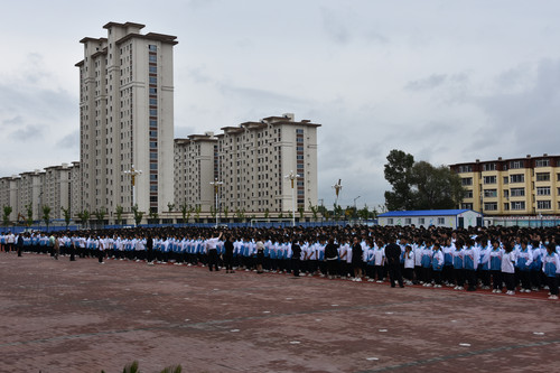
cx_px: 280
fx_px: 676
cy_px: 186
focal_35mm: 44
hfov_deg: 45.0
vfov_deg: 30.8
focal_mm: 29
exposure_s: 1/500
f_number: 8
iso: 250
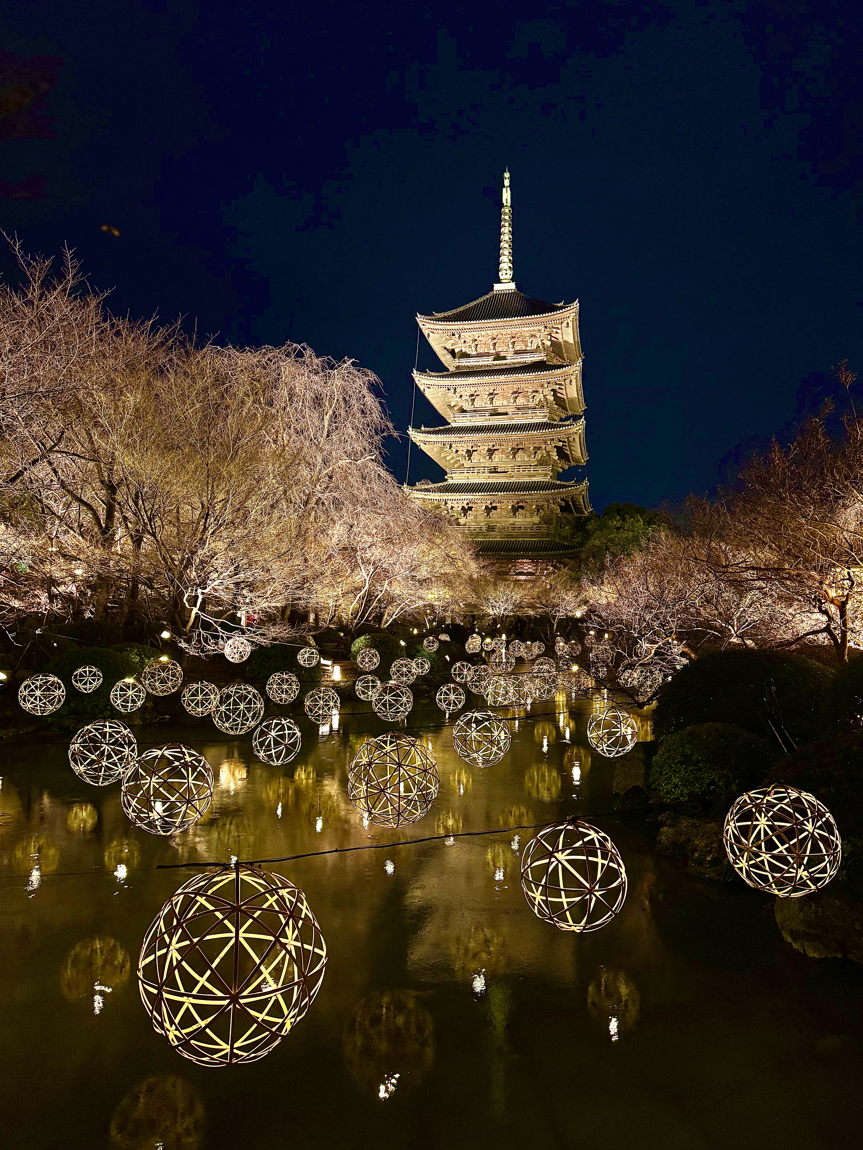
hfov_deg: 56.8
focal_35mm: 24
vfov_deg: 71.6
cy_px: 575
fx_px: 798
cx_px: 432
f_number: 1.78
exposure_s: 1/60
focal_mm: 6.76
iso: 400
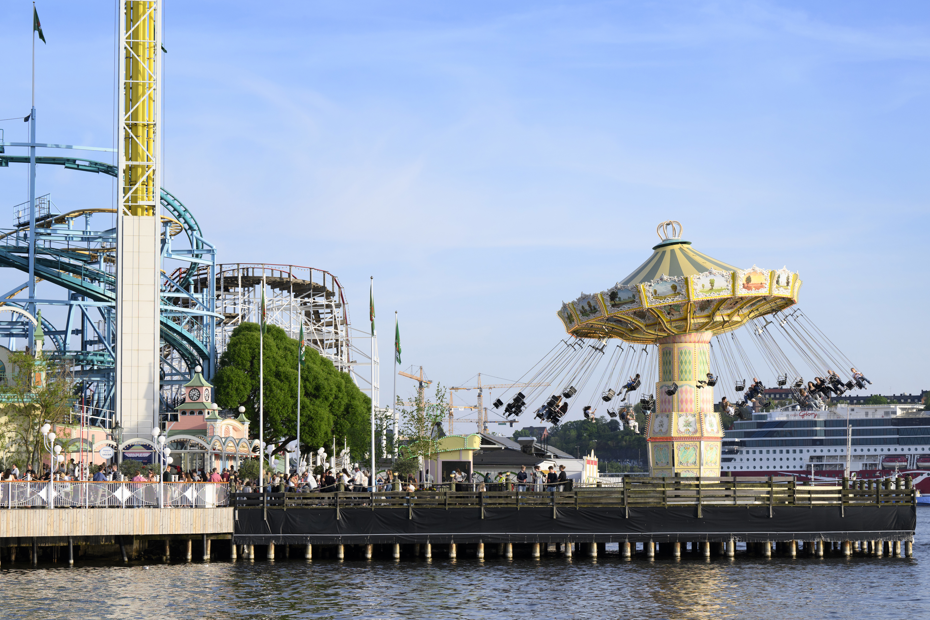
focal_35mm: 80
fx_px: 2067
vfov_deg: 17.1
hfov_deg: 25.4
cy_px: 310
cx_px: 465
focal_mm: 80
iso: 640
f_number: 5.6
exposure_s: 1/1250
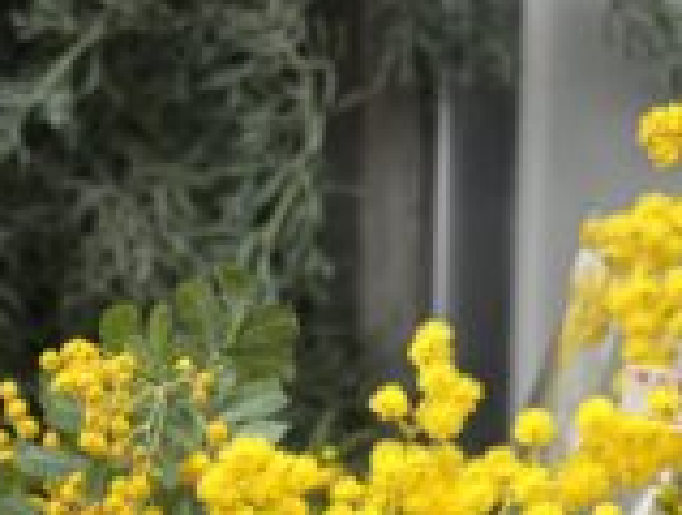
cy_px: 936
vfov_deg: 12.7
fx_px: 2093
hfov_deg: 17.8
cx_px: -86
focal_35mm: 106
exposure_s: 1/167
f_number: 1.6
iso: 40
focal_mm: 5.96
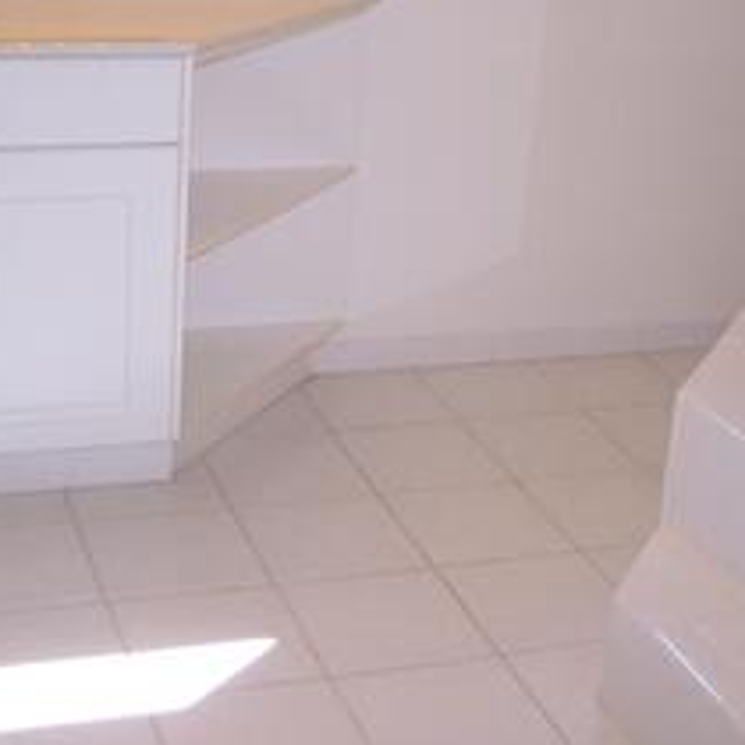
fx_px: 1558
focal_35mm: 64
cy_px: 263
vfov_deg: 26.8
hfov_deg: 26.9
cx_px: 404
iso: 160
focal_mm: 6.3
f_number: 2.8
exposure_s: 1/60
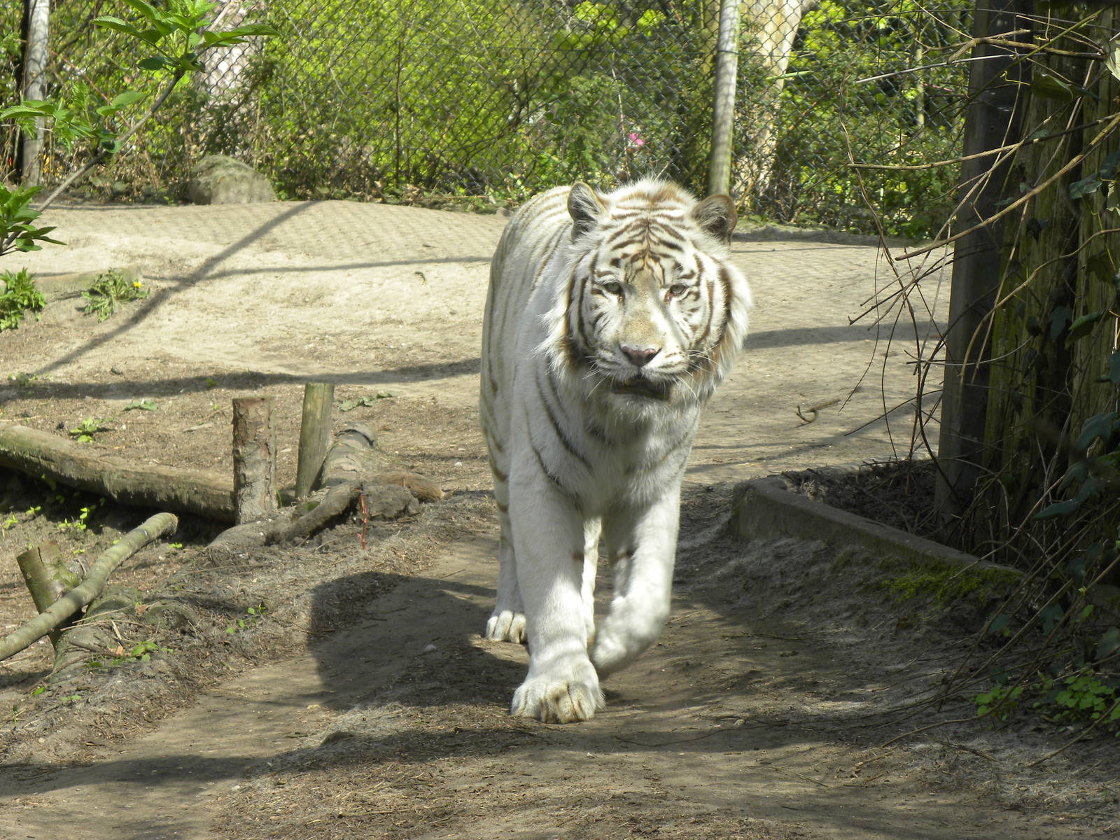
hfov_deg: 16.8
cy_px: 420
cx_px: 560
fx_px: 3786
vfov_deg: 12.7
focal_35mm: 117
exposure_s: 1/140
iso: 64
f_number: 4
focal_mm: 20.8
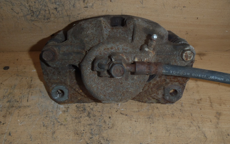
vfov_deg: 31.2
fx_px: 257
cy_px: 66
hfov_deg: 48.2
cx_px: 115
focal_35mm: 41
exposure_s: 1/40
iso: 100
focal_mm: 6.83
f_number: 4.6
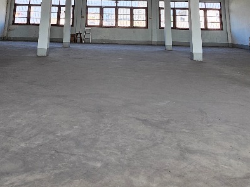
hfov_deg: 55.0
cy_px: -36
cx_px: 102
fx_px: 238
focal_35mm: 33
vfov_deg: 34.5
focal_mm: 2.2
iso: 50
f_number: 2.2
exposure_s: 1/100
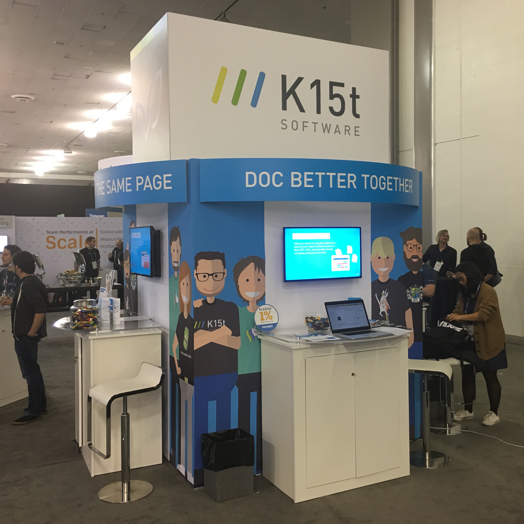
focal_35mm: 35
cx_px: 293
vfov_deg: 47.2
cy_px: 257
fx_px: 599
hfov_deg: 47.1
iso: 50
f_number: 2.2
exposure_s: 1/15
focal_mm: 4.15
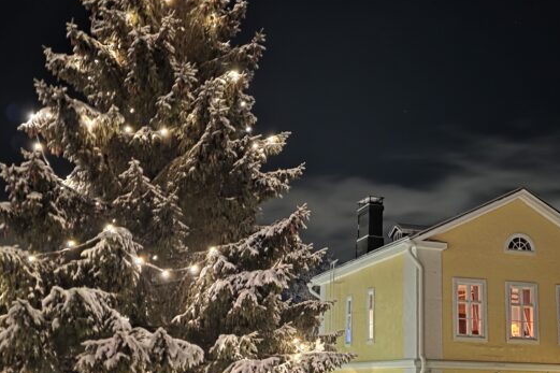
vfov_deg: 28.6
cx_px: 359
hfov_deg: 41.5
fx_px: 731
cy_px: 216
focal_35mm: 47
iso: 400
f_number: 1.7
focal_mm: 6.3
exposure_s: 1/5.55
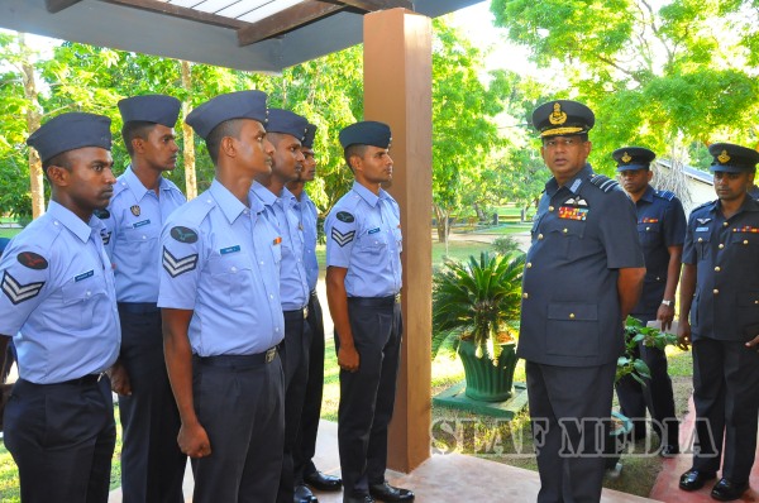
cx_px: 380
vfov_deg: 47.8
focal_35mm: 27
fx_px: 568
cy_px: 252
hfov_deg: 67.5
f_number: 6.3
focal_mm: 18
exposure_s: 1/125
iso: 1250
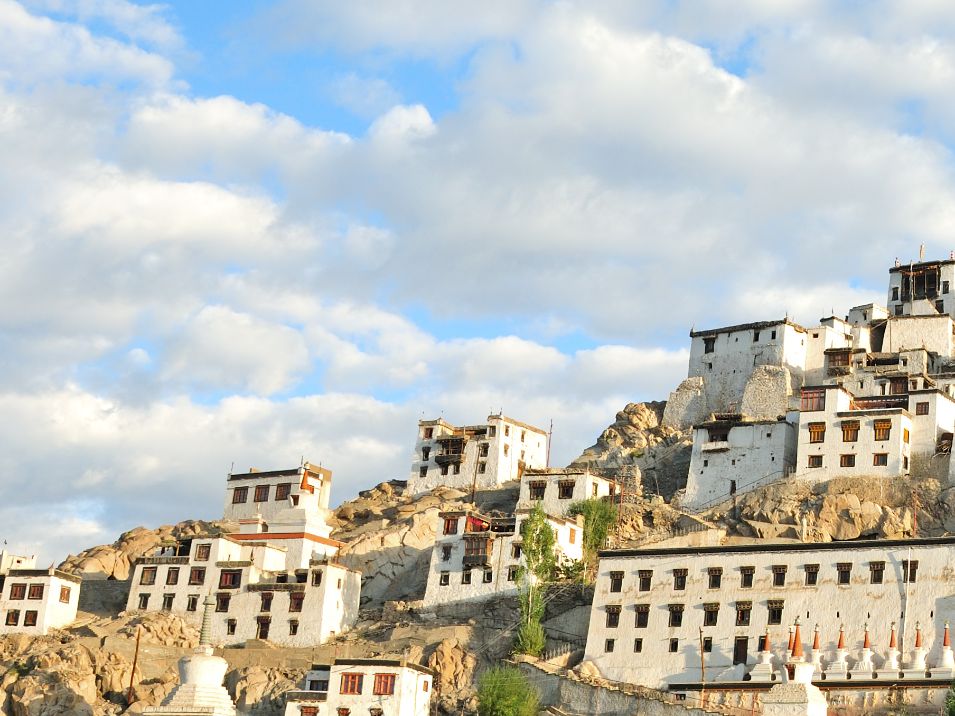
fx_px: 2262
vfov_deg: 18.0
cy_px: 259
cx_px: 926
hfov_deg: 23.0
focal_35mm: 82
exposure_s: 1/30
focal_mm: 24
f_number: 8
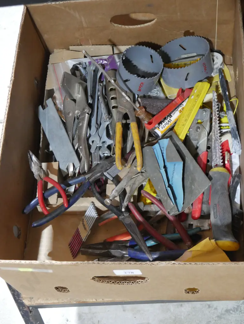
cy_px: 162
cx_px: 122
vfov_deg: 33.2
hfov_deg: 25.3
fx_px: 545
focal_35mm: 58
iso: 3200
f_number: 5.4
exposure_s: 1/50
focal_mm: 29
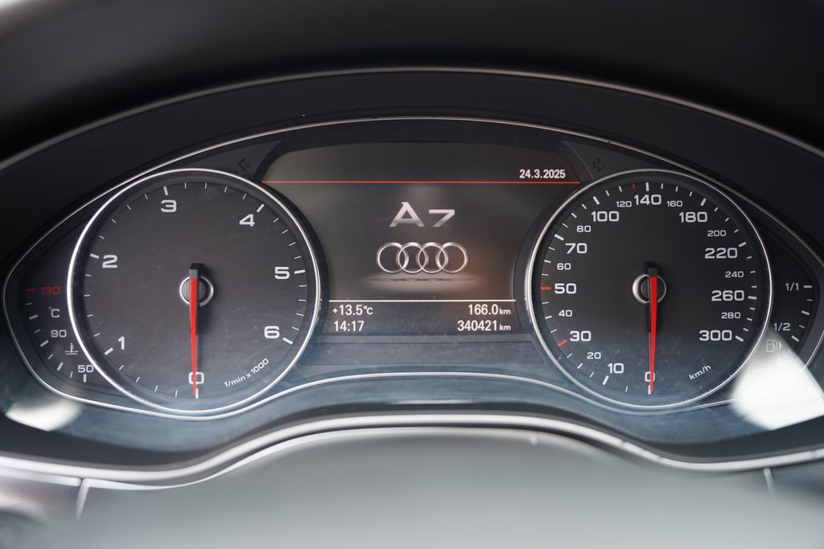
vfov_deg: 43.6
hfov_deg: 61.9
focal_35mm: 30
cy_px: 274
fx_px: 687
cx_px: 412
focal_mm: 30
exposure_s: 1/30
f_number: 2.8
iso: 160
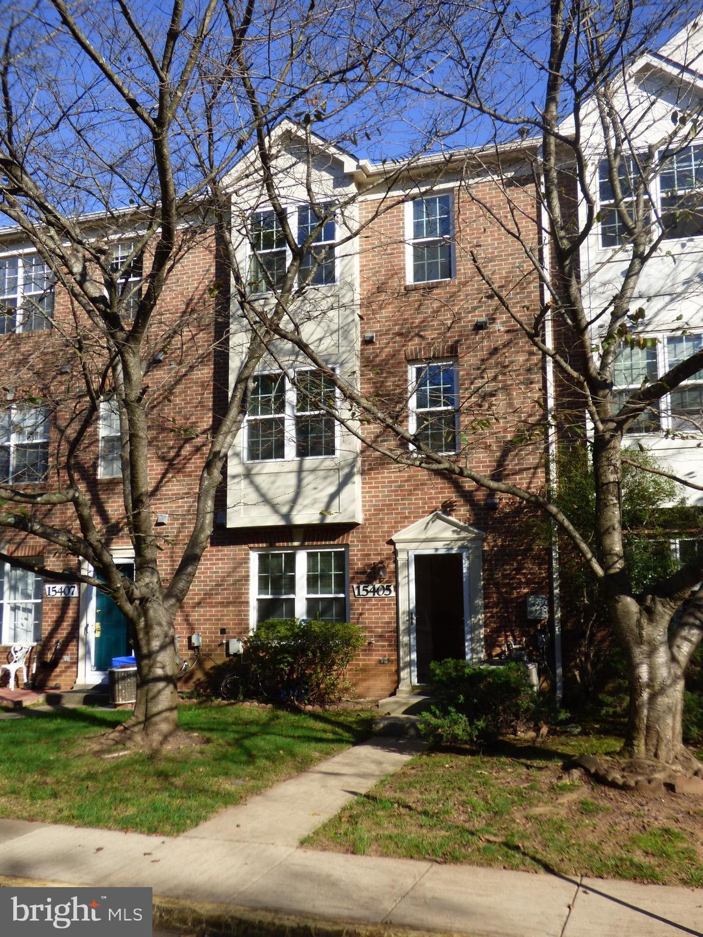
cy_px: 468
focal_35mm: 34
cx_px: 352
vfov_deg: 54.0
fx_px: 921
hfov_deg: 41.8
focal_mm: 5.97
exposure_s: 1/640
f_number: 3.4
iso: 100
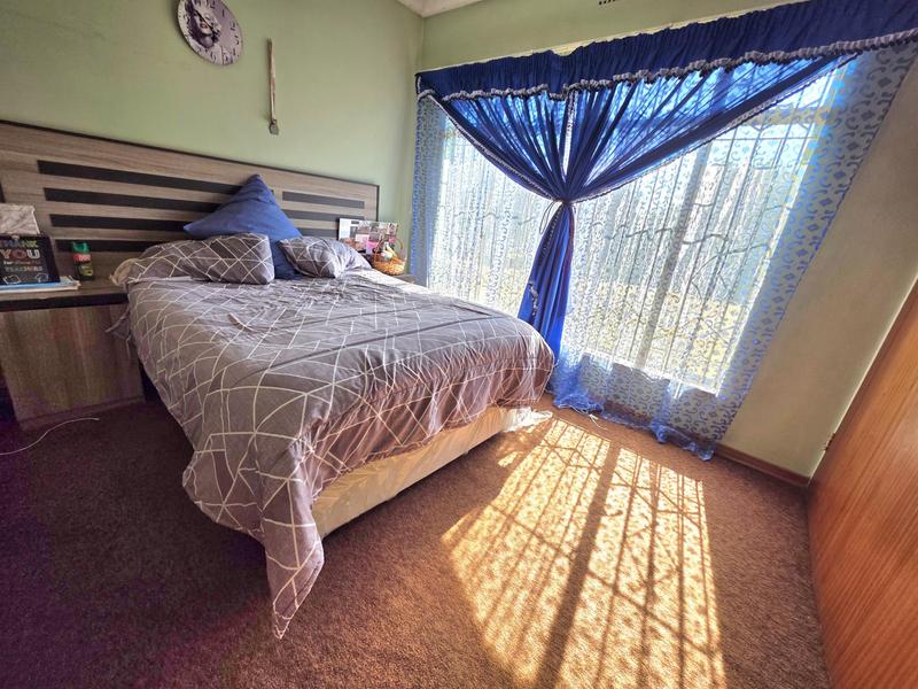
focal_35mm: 13
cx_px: 459
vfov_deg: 89.9
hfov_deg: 106.2
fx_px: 345
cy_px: 344
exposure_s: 1/312
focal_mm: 2.2
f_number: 1.9
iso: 40
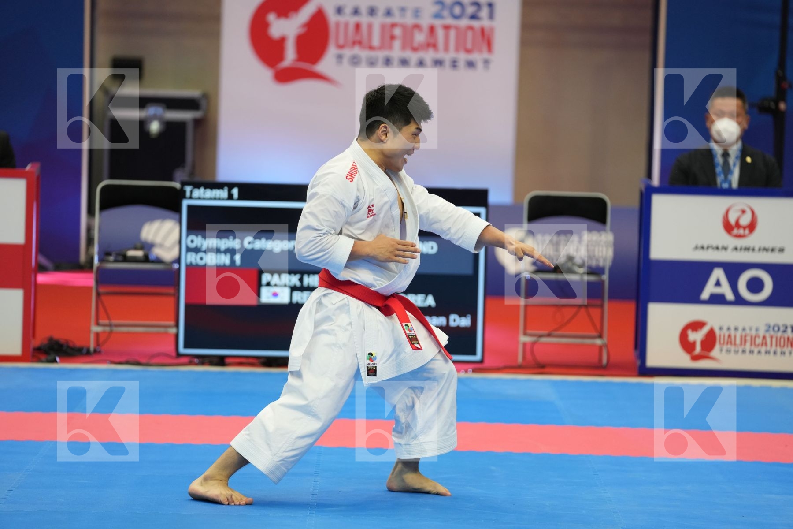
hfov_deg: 12.7
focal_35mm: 162
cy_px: 264
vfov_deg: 8.5
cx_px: 396
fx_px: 3568
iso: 1000
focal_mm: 162
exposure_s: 1/500
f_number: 2.8
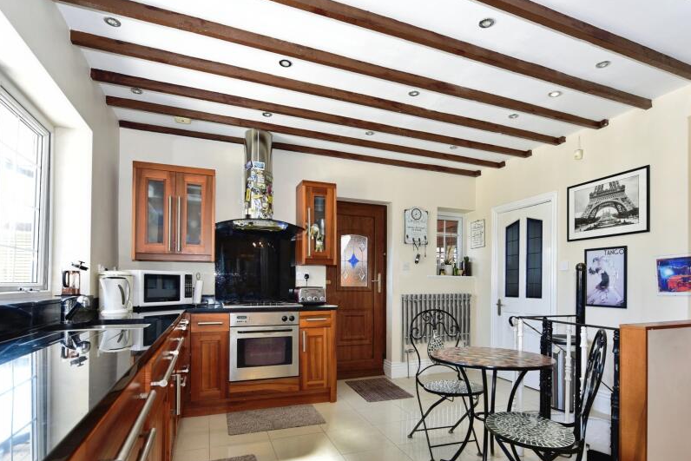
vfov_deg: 66.7
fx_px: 346
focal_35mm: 18
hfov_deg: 90.0
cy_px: 280
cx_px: 358
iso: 400
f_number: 4.8
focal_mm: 14
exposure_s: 1/45
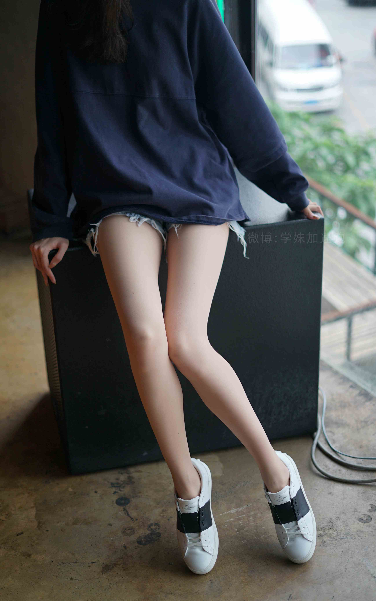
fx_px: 853
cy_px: 295
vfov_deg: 38.9
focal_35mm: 52
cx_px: 182
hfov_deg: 24.9
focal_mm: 50
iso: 160
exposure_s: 1/400
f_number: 1.8
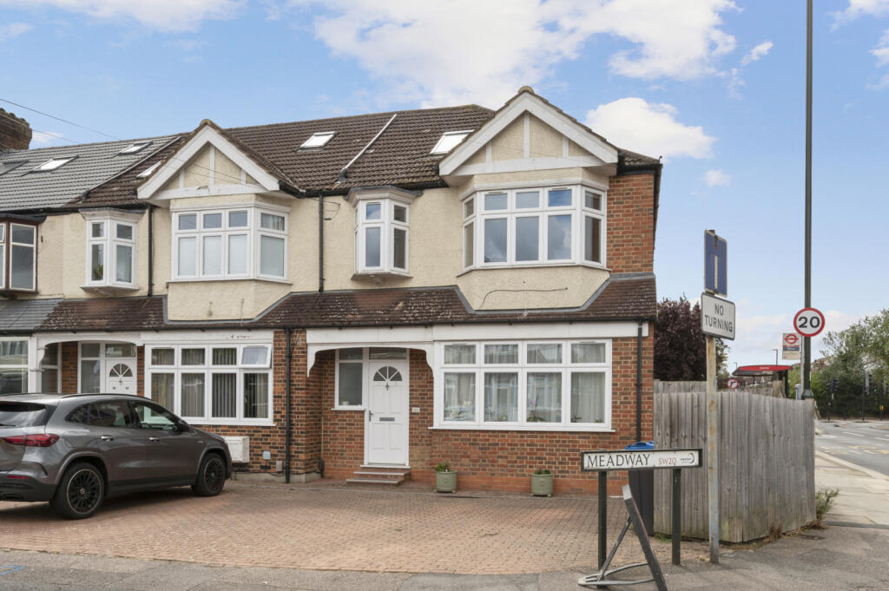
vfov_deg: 65.9
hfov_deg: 88.5
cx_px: 444
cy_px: 296
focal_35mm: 18
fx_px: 456
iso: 200
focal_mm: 18.5
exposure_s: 1/100
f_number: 16
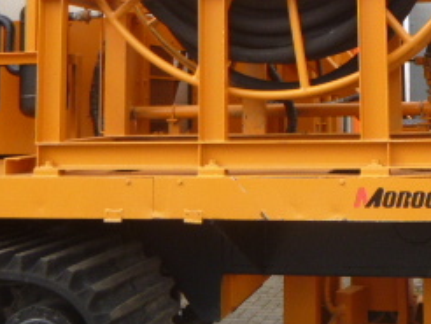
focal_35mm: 65
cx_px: 319
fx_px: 810
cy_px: -2
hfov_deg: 29.4
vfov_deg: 21.8
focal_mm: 4.5
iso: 100
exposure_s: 1/100
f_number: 3.9
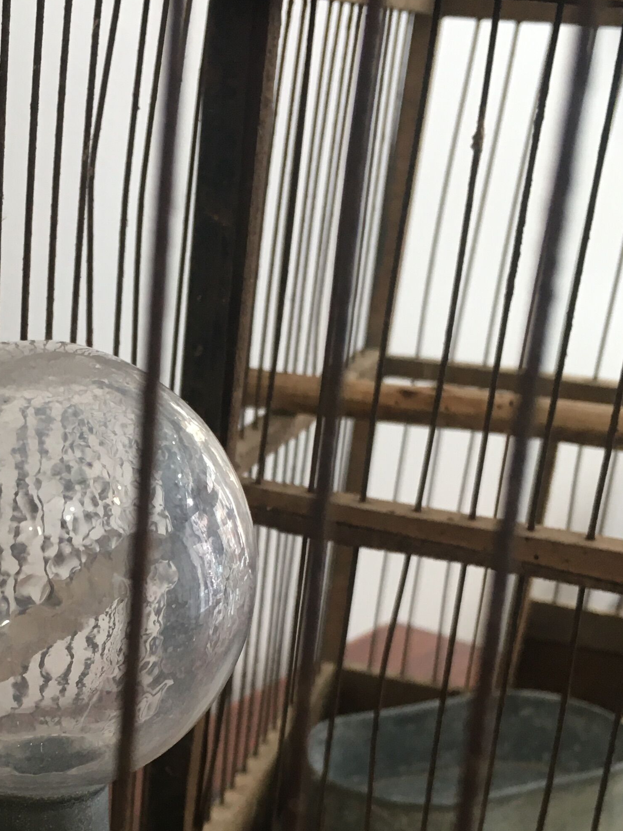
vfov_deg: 32.2
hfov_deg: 24.2
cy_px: 605
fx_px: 1416
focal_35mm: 59
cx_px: 75
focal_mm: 4.15
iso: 100
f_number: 2.2
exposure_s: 1/33
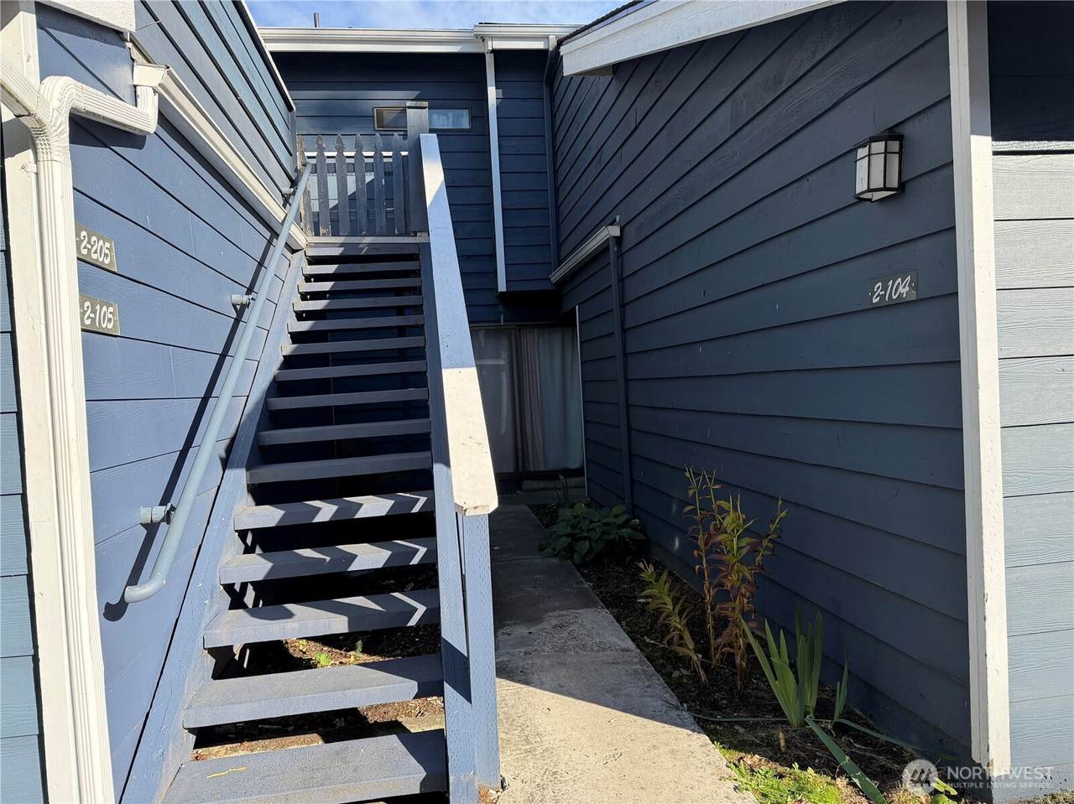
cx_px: 537
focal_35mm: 24
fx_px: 744
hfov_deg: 71.6
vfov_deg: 56.8
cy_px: 402
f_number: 1.78
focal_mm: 6.76
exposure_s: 1/2053
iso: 100
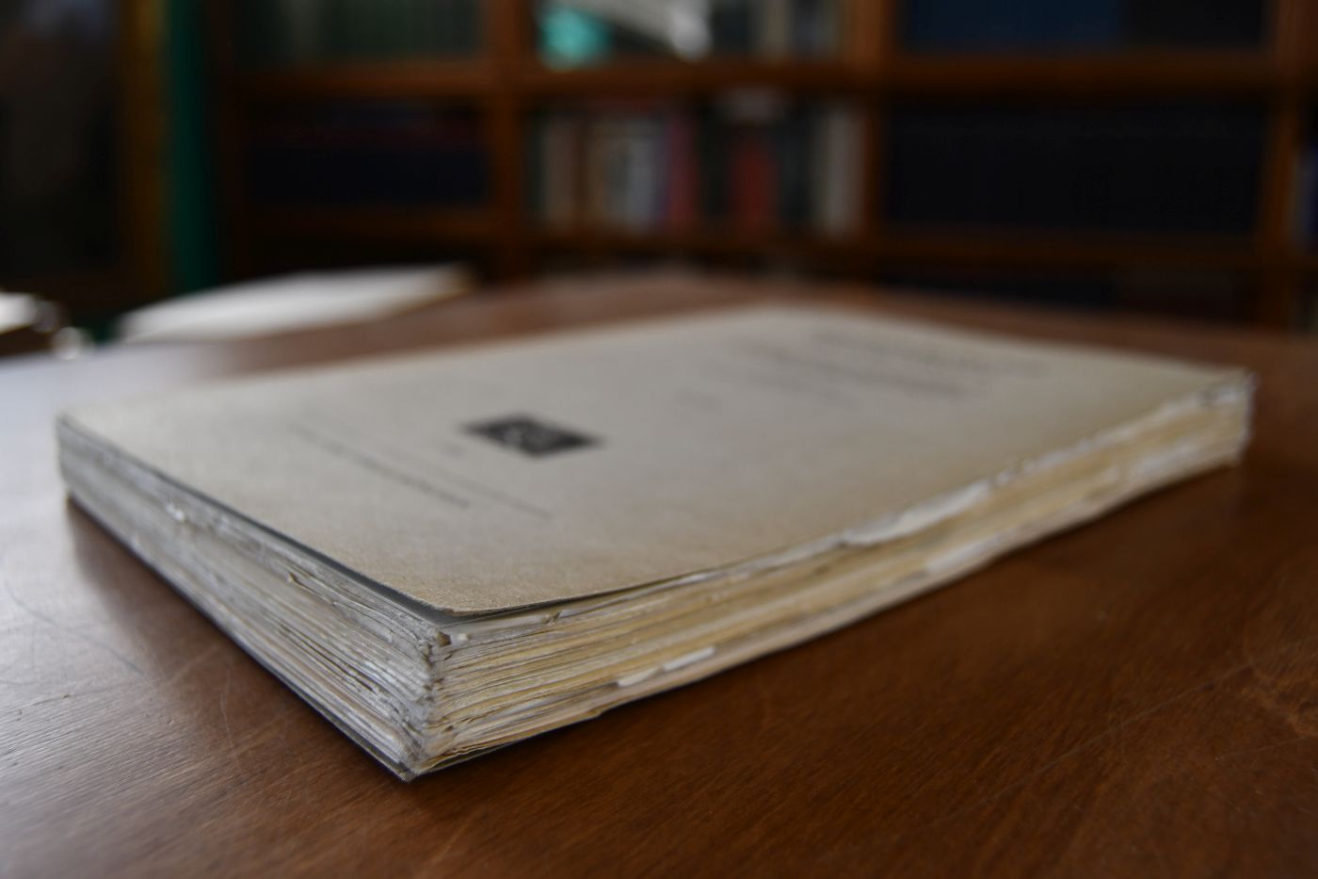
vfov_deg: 40.0
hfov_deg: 57.2
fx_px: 1208
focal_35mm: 33
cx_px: 659
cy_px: 440
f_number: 4
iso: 400
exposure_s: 1/250
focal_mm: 22
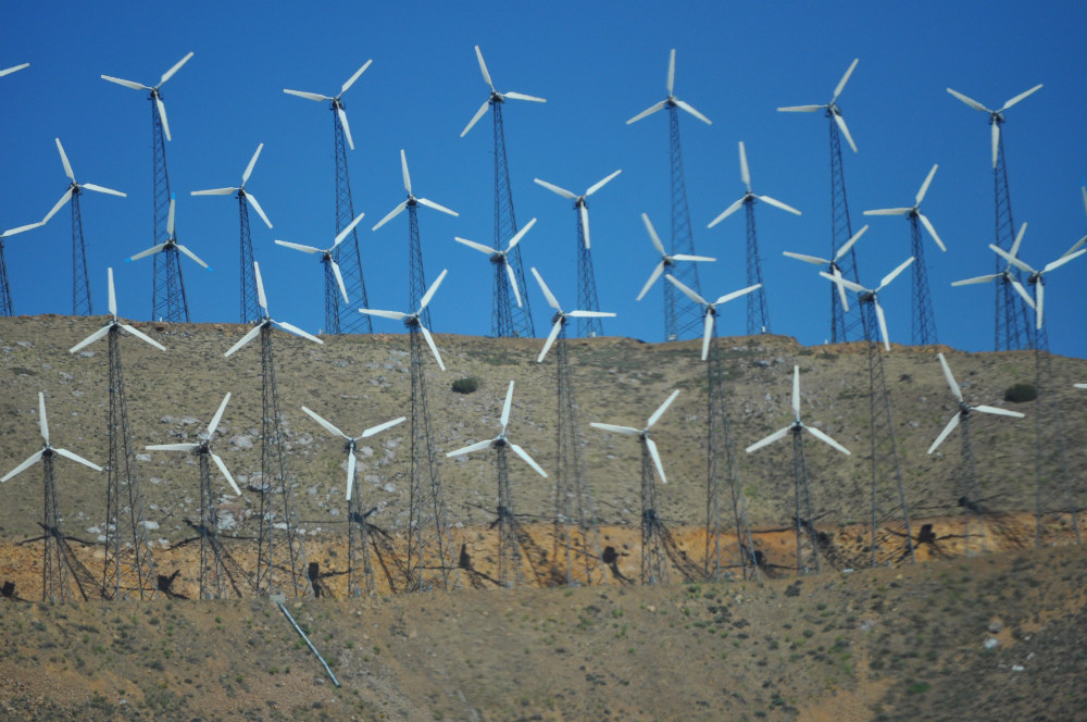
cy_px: 361
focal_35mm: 300
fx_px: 9046
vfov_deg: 4.6
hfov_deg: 6.9
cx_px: 544
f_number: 5.6
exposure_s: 1/2000
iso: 250
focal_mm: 200
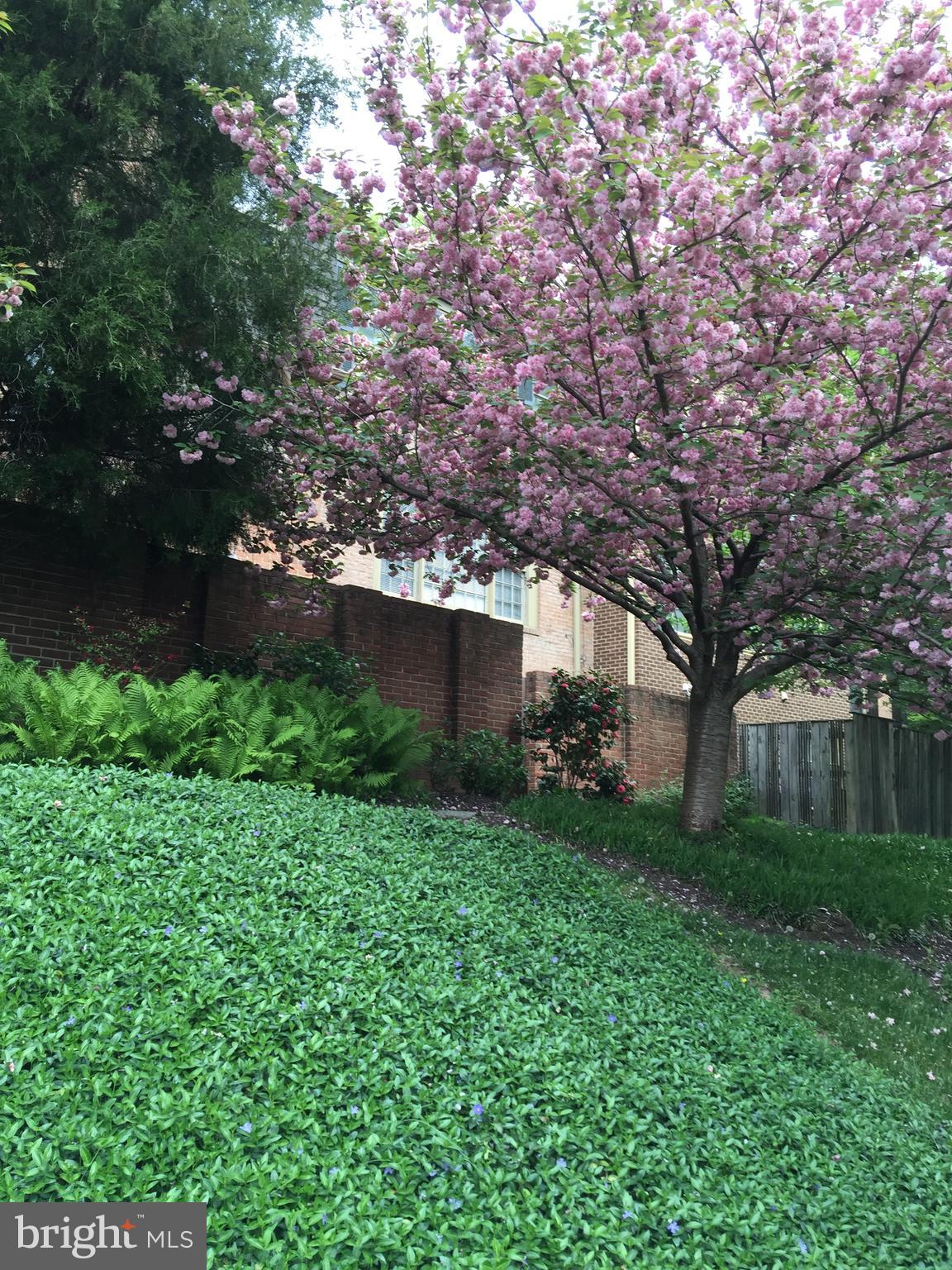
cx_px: 476
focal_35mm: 29
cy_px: 635
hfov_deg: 48.2
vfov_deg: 61.7
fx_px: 1063
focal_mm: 4.15
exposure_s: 1/120
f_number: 2.2
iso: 32
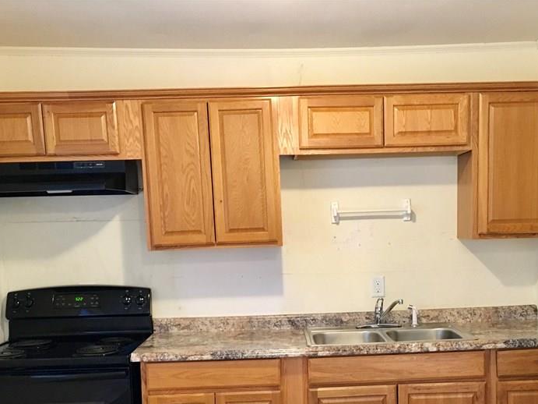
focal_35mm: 43
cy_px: 298
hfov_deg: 43.7
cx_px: 311
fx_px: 668
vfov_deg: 33.0
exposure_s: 1/24
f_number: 2.2
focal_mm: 4.15
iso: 200
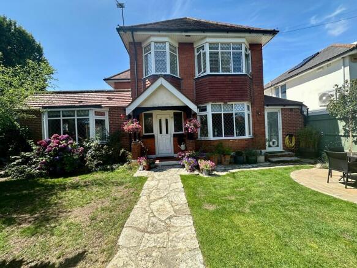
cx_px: 178
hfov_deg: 102.1
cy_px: 134
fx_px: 144
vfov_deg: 85.7
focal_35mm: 14
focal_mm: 2.22
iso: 40
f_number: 2.2
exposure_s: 1/698
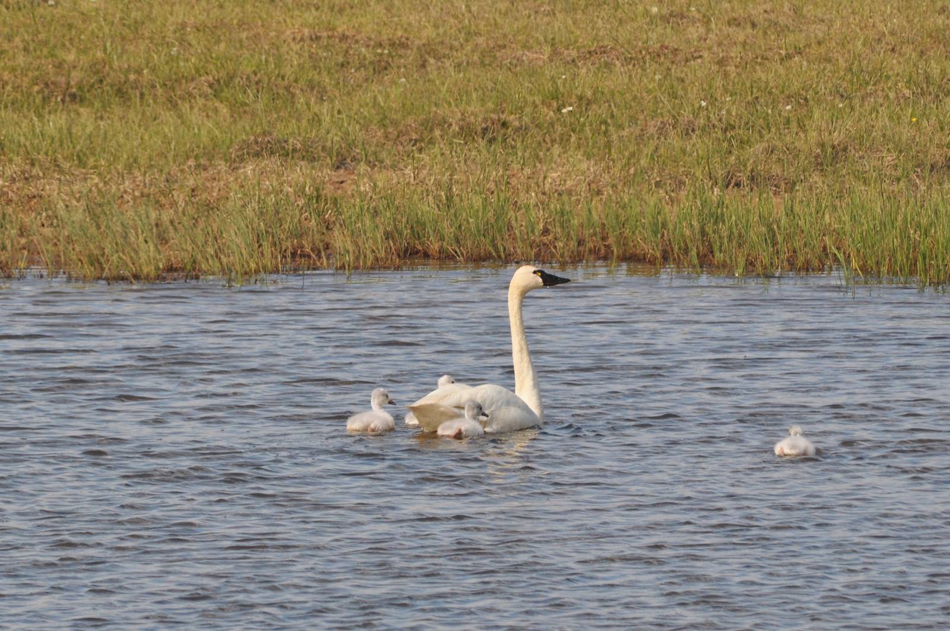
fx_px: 10675
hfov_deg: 5.1
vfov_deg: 3.4
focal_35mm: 405
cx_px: 475
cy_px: 316
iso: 200
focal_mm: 270
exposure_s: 1/400
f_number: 11
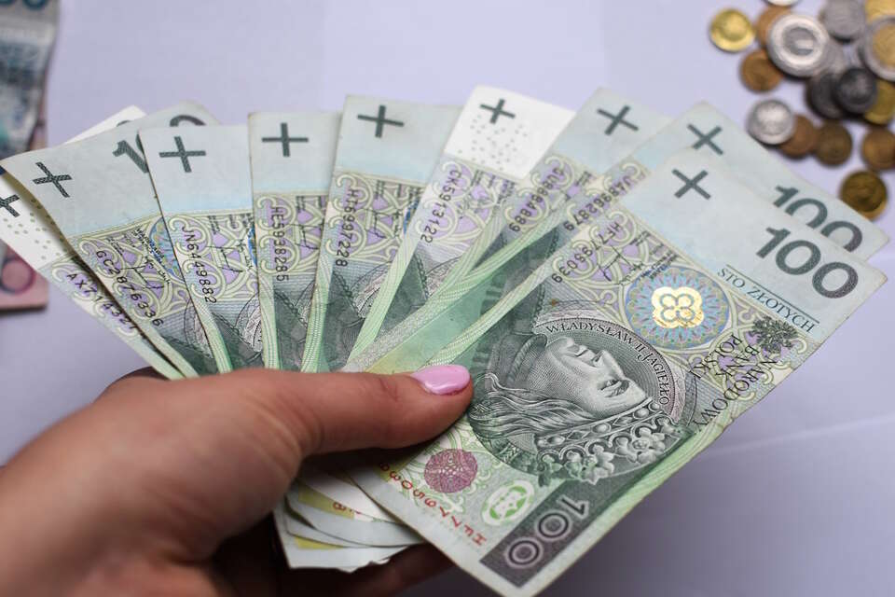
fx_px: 1305
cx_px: 448
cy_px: 298
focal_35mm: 52
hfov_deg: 37.9
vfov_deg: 25.8
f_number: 3.5
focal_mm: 35
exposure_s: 1/160
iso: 200
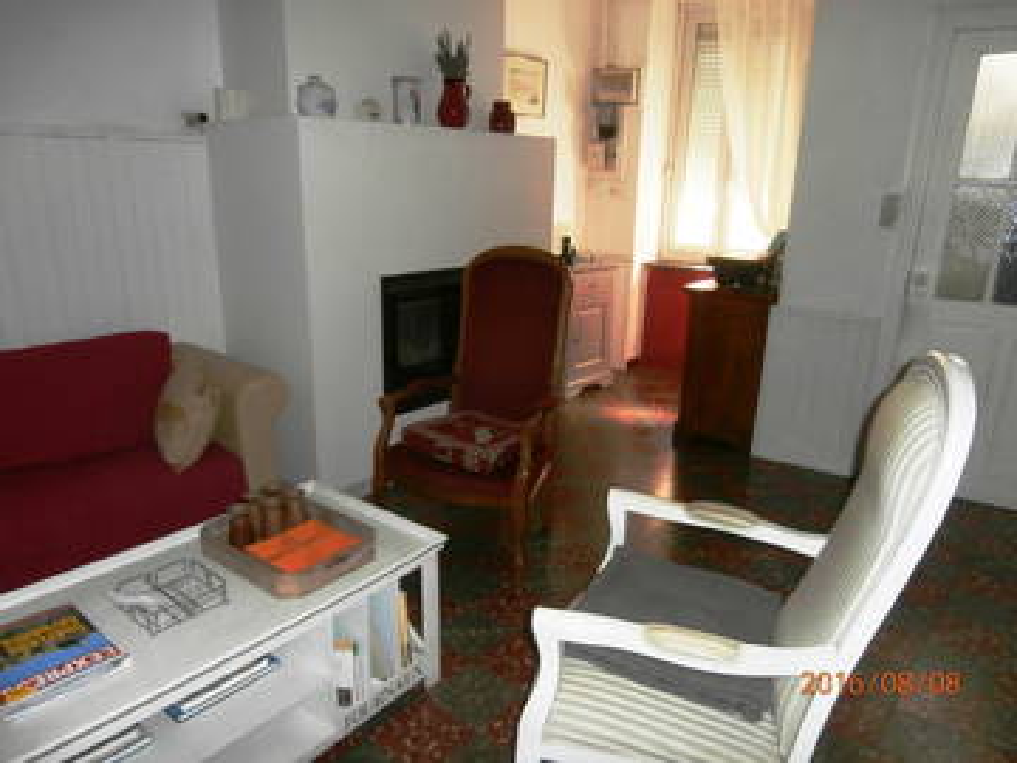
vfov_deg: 56.8
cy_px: 382
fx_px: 705
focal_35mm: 24
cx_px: 508
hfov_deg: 71.6
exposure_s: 1/30
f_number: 3
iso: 200
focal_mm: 4.2
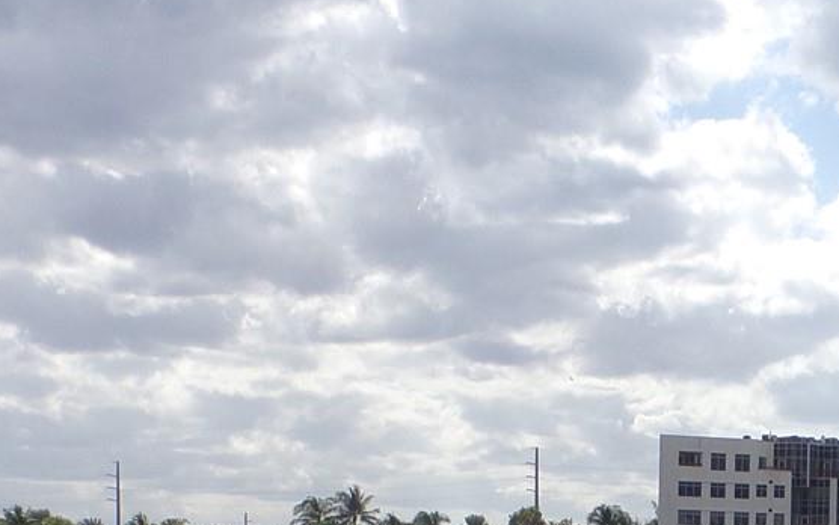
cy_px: 741
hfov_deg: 15.8
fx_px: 2928
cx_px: 958
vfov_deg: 10.0
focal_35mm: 128
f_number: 4.9
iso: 80
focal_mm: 7.6
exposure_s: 1/1000
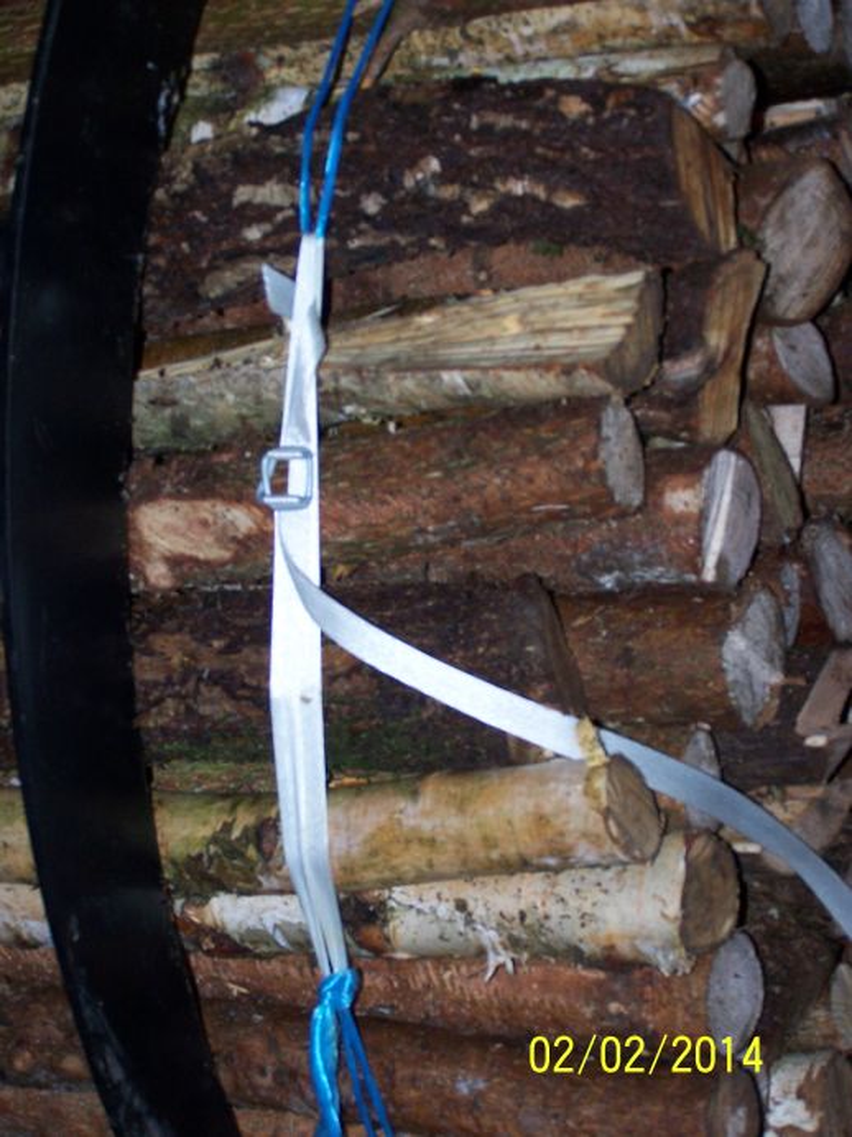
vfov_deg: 26.0
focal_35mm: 75
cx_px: 426
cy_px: 568
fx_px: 2462
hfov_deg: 19.6
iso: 140
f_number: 3.2
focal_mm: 12.4
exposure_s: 1/80
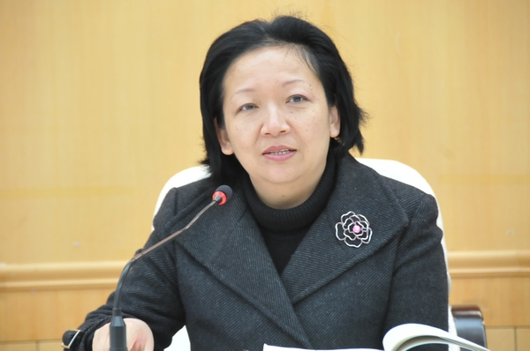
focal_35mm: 202
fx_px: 2976
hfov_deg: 10.2
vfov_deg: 6.8
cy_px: 176
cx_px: 265
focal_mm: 135
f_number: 5.6
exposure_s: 1/60
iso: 1600
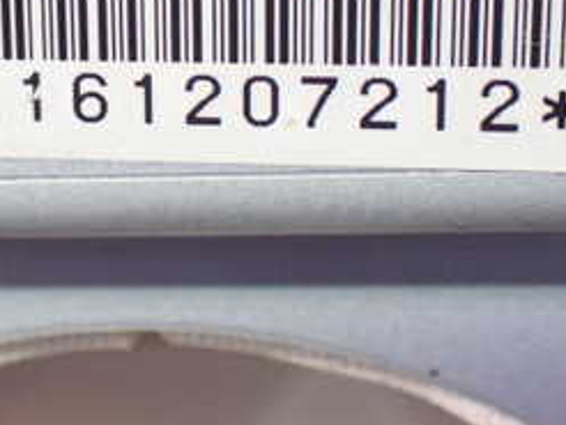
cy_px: 115
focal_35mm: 100
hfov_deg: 19.3
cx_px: 62
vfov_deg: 14.8
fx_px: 1637
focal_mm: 7.31
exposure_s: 1/40
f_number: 2.8
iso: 800
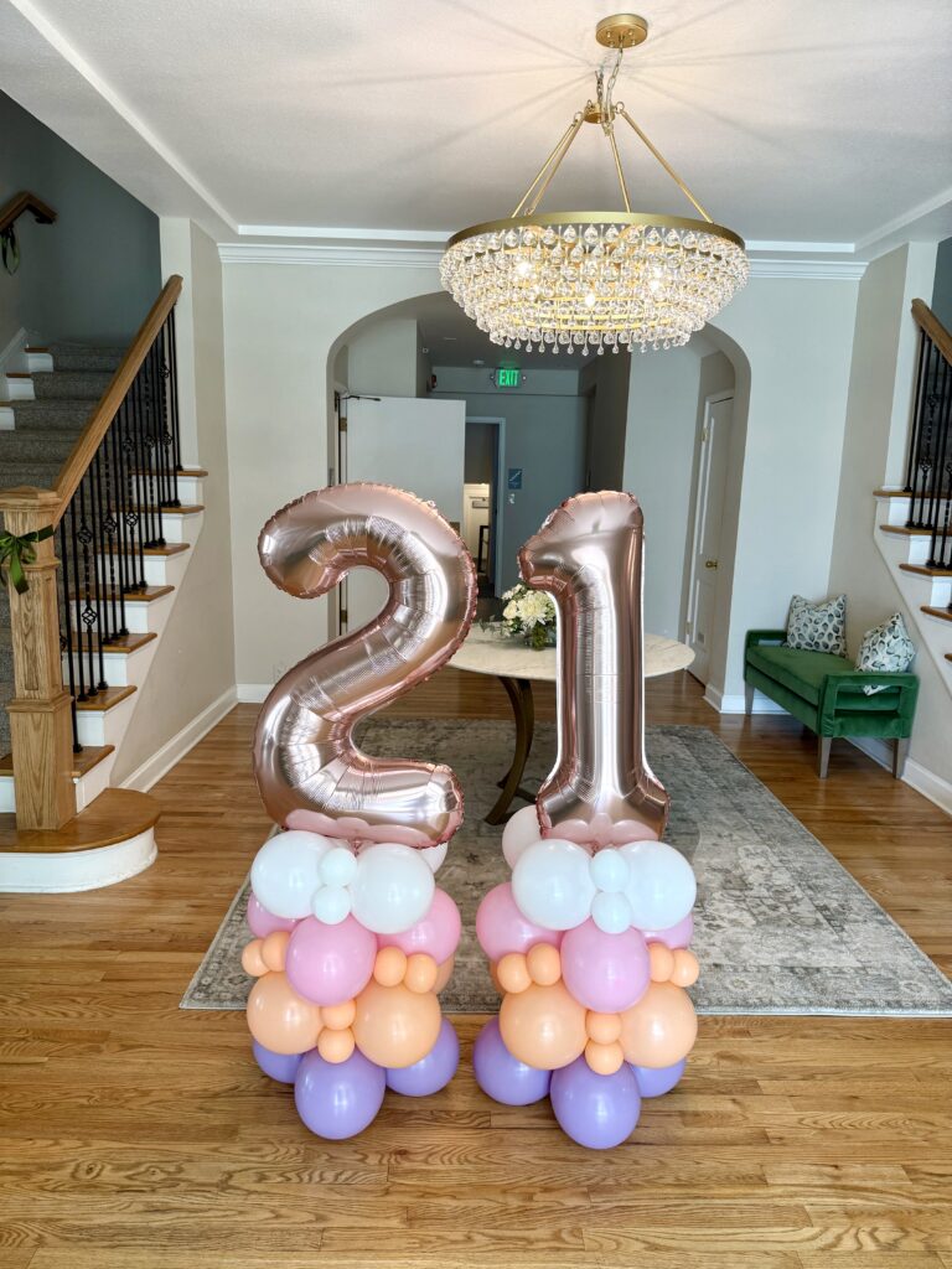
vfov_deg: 71.6
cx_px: 476
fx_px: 880
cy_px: 634
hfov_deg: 56.8
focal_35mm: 24
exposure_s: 1/161
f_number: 1.78
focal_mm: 6.76
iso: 125
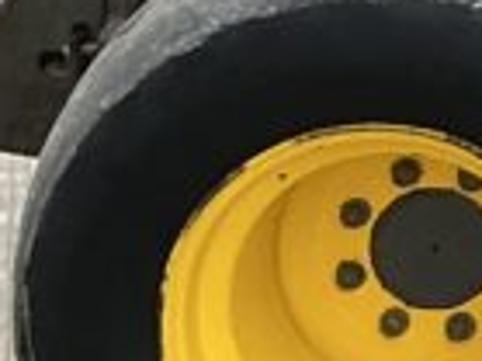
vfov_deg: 6.8
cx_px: 1460
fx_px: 2880
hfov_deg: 8.1
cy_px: -465
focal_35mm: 207
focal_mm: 3
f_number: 1.8
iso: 25
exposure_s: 1/432
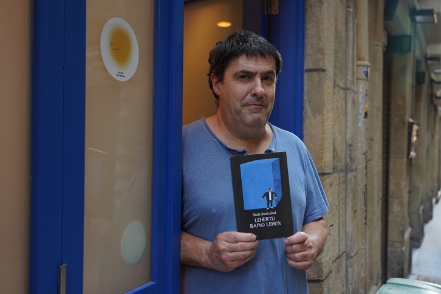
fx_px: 465
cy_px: 147
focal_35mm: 38
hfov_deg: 50.7
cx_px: 220
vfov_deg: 35.1
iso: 1000
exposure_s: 1/160
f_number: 4
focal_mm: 38
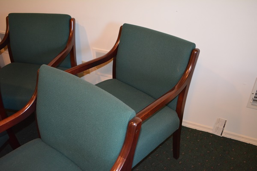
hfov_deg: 57.2
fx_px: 236
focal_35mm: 33
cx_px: 128
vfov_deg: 40.0
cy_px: 86
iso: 1600
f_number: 3.8
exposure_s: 1/60
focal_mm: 22
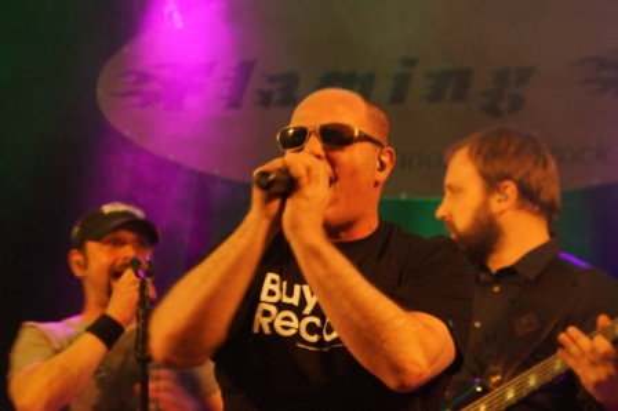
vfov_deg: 7.0
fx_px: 3345
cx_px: 309
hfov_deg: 10.6
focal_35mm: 195
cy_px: 206
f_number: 5.6
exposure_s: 1/25
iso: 3200
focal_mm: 130
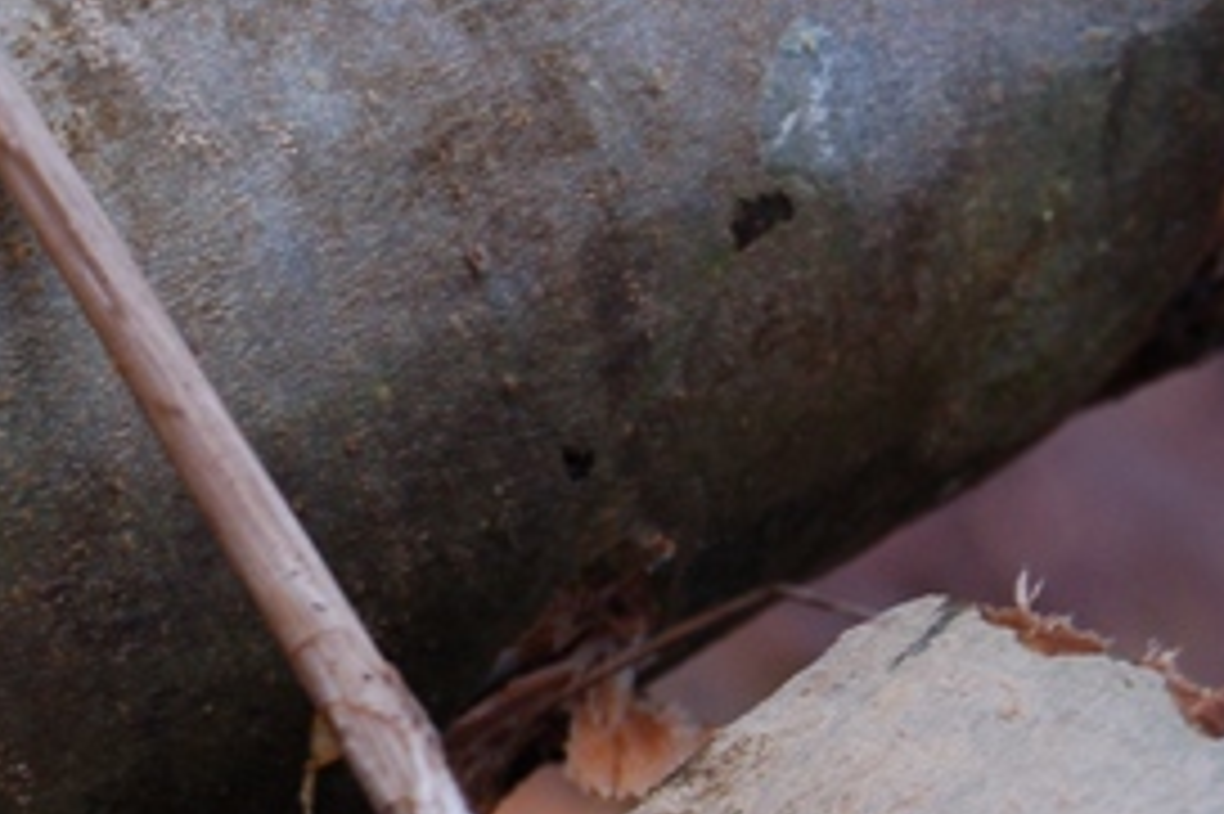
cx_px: -22
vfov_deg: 5.7
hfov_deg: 8.4
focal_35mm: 242
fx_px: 8239
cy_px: 193
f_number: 5.6
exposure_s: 1/60
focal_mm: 55
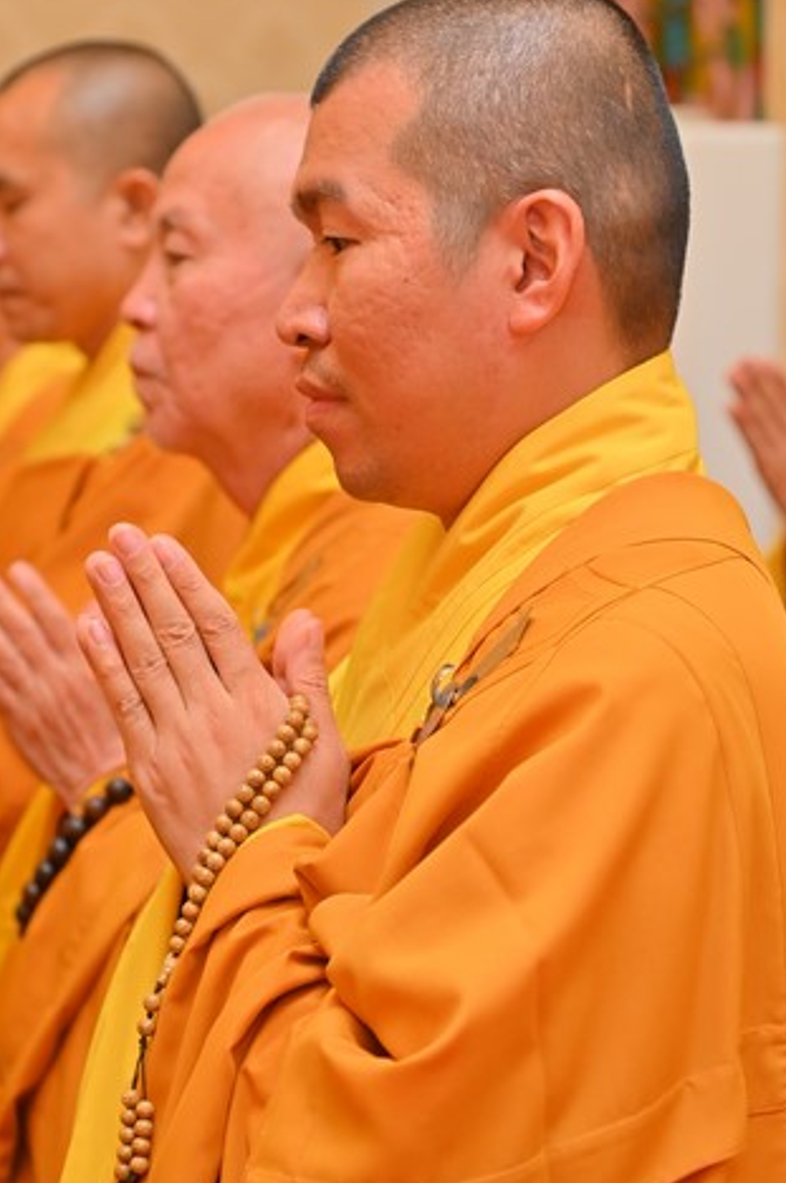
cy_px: 703
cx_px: 299
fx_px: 3742
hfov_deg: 12.0
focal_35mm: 114
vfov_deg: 17.9
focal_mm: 82
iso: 1250
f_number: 5
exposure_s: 1/125
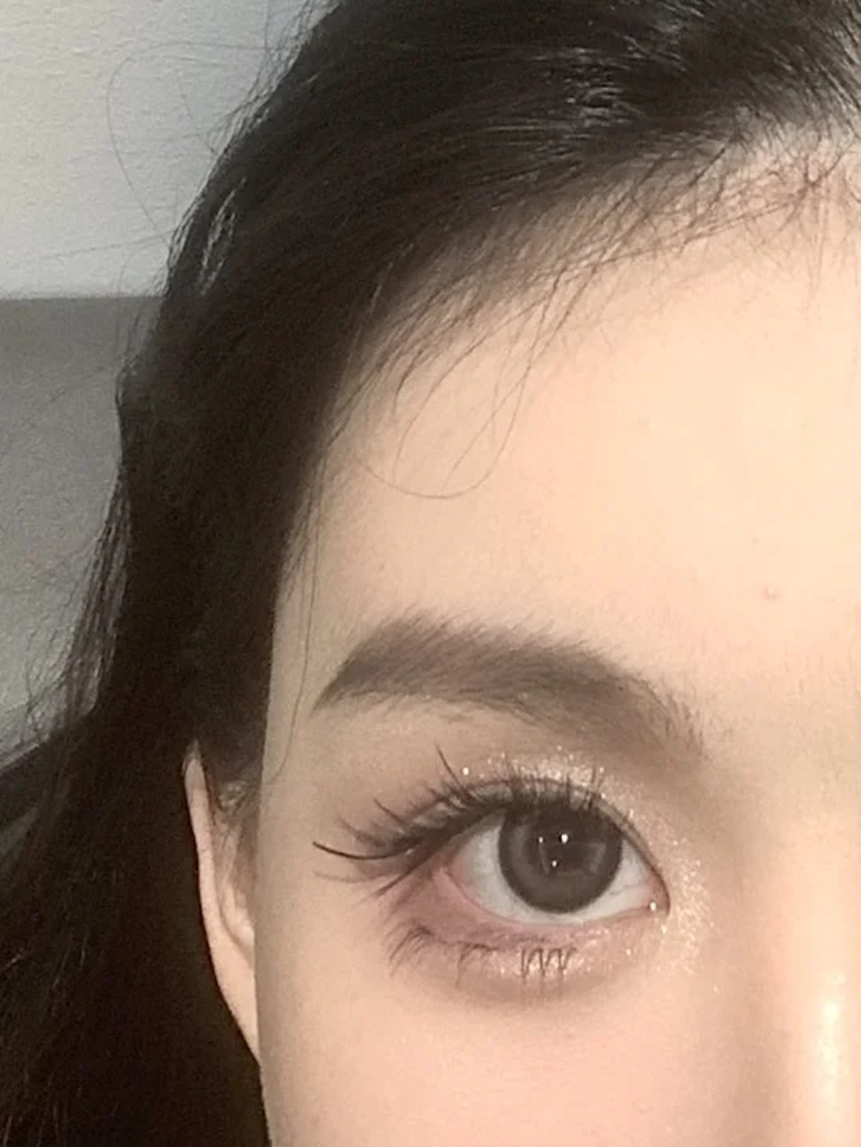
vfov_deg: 56.8
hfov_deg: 44.2
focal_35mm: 32
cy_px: 574
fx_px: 1061
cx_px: 430
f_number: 2.2
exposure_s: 1/60
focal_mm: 2.87
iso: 125
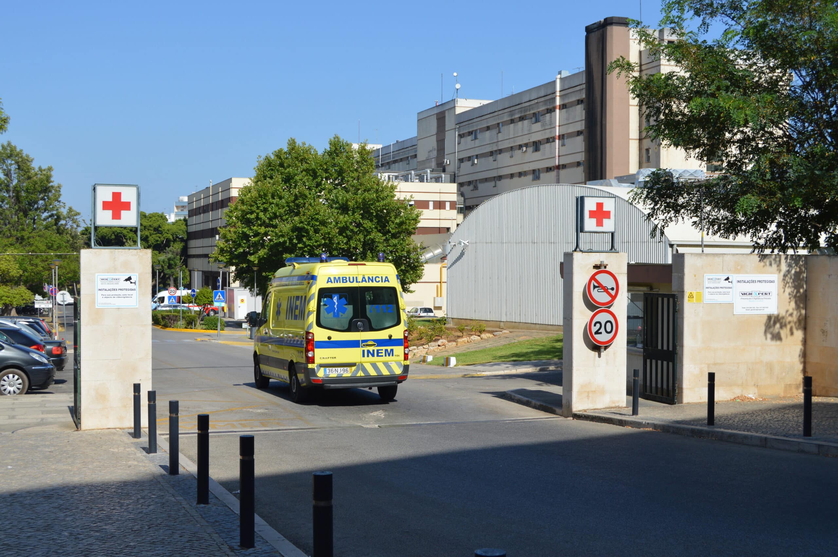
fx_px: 1116
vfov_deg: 28.0
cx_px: 419
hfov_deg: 41.1
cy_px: 278
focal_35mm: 48
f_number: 9
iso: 100
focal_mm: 32
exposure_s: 1/320
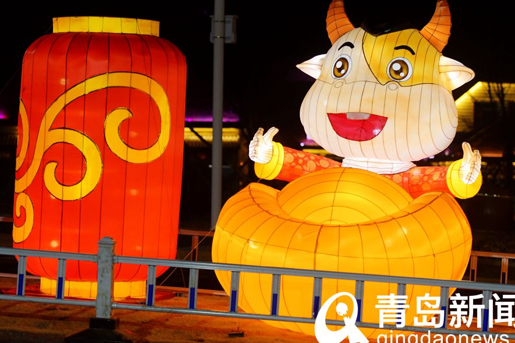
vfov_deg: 9.9
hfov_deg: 14.8
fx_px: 1988
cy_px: 155
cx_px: 268
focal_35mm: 139
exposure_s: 1/400
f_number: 2.8
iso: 1250
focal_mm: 82
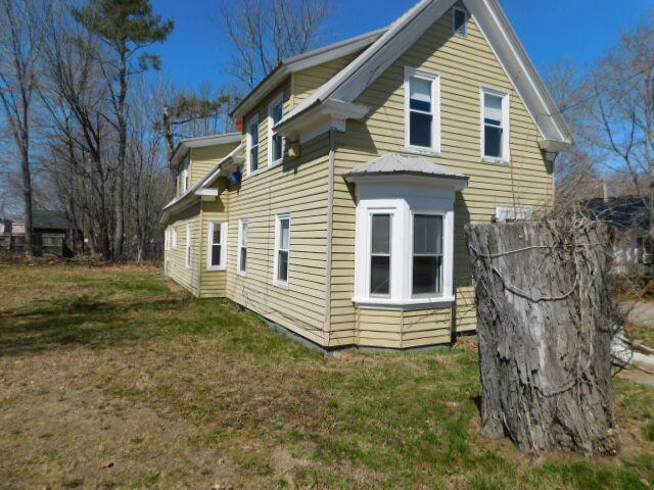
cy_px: 245
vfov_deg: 58.9
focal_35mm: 23
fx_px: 435
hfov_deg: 73.9
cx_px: 327
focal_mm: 4
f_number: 6
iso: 125
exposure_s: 1/640
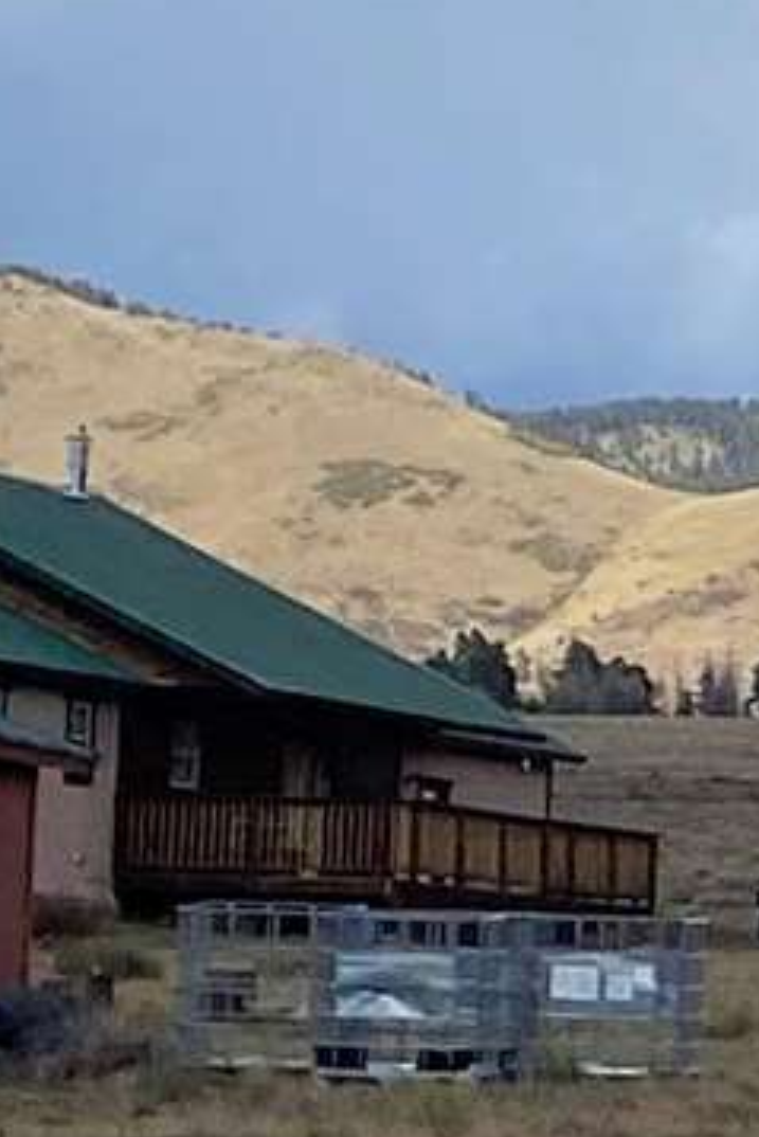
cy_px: 746
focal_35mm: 232
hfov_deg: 4.9
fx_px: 7329
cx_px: 3773
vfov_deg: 8.9
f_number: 1.8
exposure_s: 1/4115
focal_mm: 4.25
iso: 32
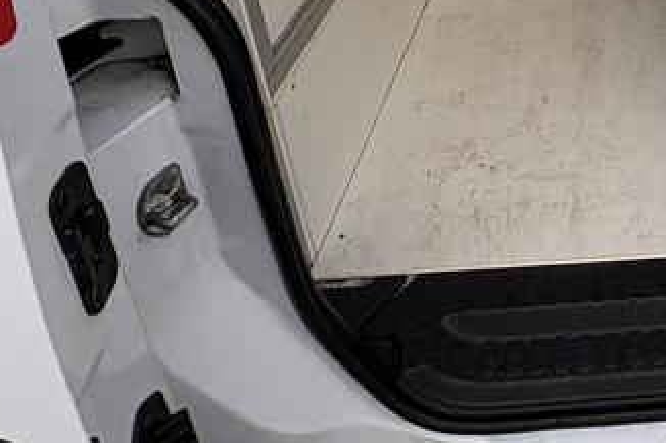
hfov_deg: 42.4
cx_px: 654
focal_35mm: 40
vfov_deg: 26.2
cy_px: -190
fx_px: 740
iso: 50
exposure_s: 1/207
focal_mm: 2.22
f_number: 2.2
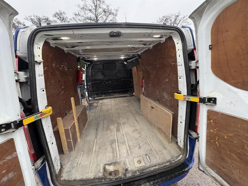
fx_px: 100
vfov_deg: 85.7
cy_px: 93
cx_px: 124
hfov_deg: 102.1
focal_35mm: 14
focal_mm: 2.22
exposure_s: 1/66
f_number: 2.2
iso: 250
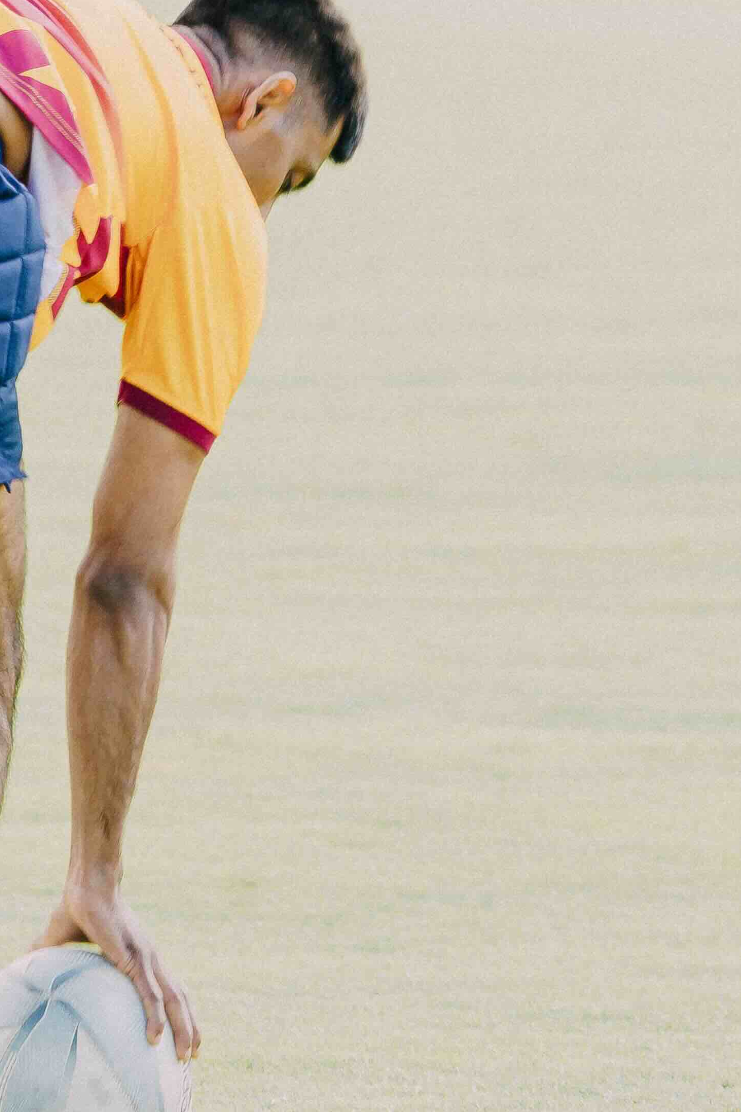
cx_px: 213
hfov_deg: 2.5
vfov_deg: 3.7
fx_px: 17137
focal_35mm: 555
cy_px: -262
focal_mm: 200
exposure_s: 1/250
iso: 250
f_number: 6.3
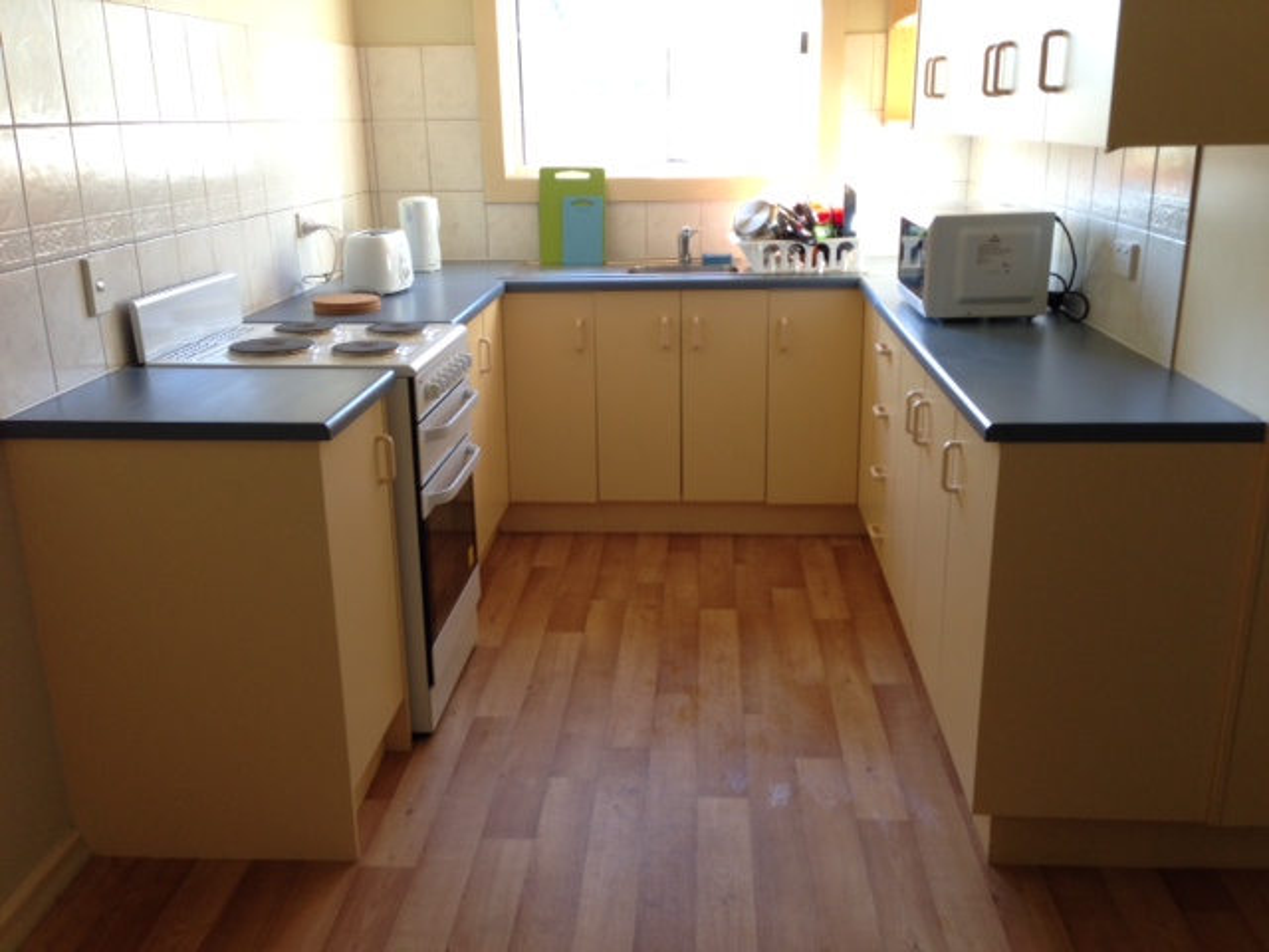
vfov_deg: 42.9
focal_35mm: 33
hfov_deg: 55.4
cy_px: 476
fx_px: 1210
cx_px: 634
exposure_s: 1/30
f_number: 2.4
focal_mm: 4.12
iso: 50
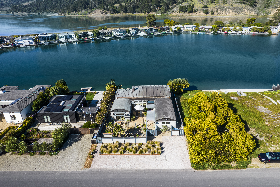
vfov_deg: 57.2
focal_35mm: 22
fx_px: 171
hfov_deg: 78.6
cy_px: 94
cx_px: 140
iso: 120
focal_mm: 8.38
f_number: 2.8
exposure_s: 1/1250
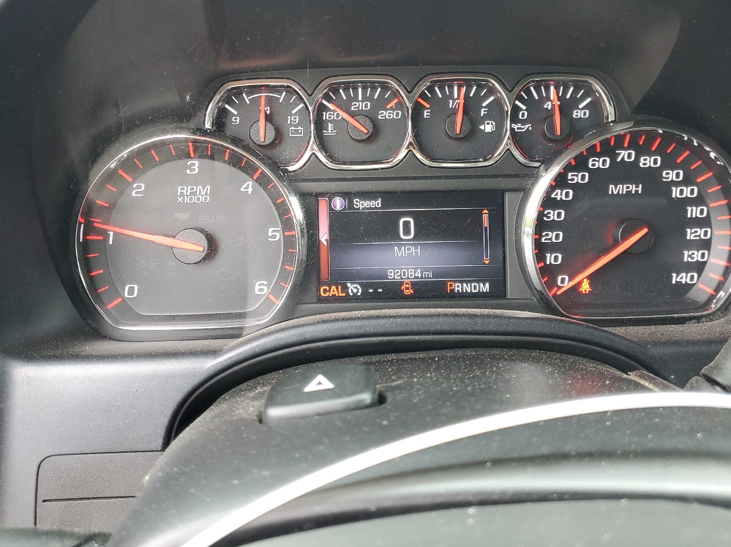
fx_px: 697
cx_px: 344
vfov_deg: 42.6
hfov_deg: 55.3
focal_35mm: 33
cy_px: 207
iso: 135
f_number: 1.5
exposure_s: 1/60.2
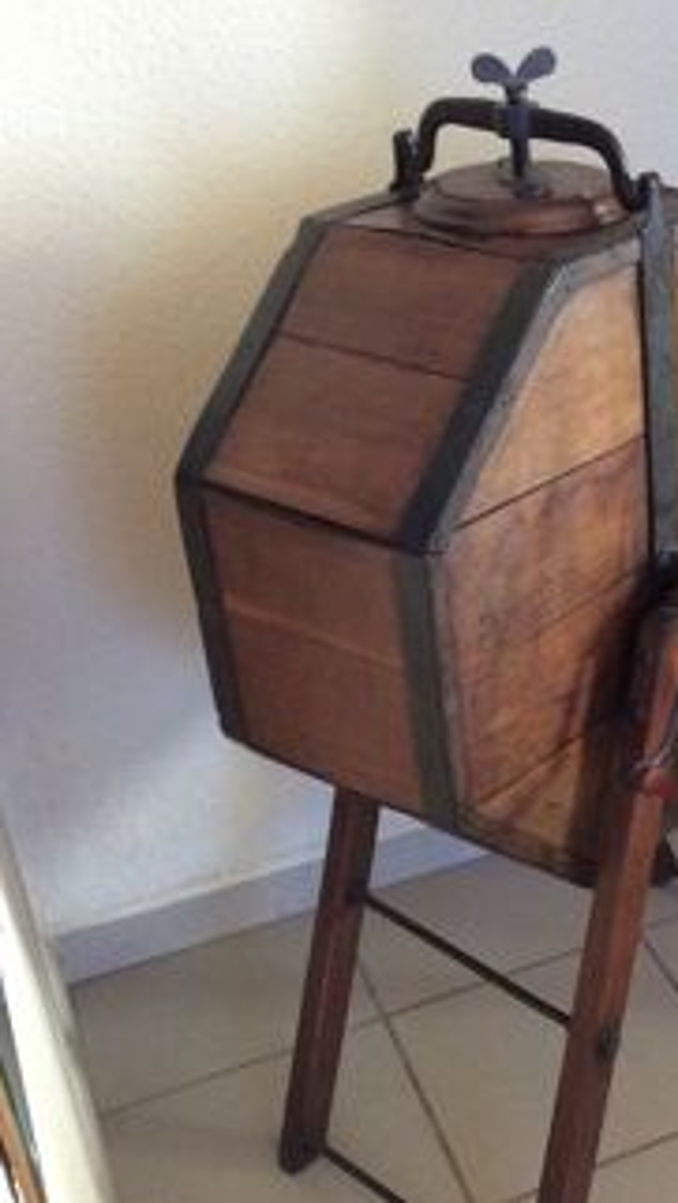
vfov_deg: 39.8
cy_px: 661
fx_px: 1659
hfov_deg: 22.0
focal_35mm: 52
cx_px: 719
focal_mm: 3.3
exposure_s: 1/25
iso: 250
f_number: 2.4
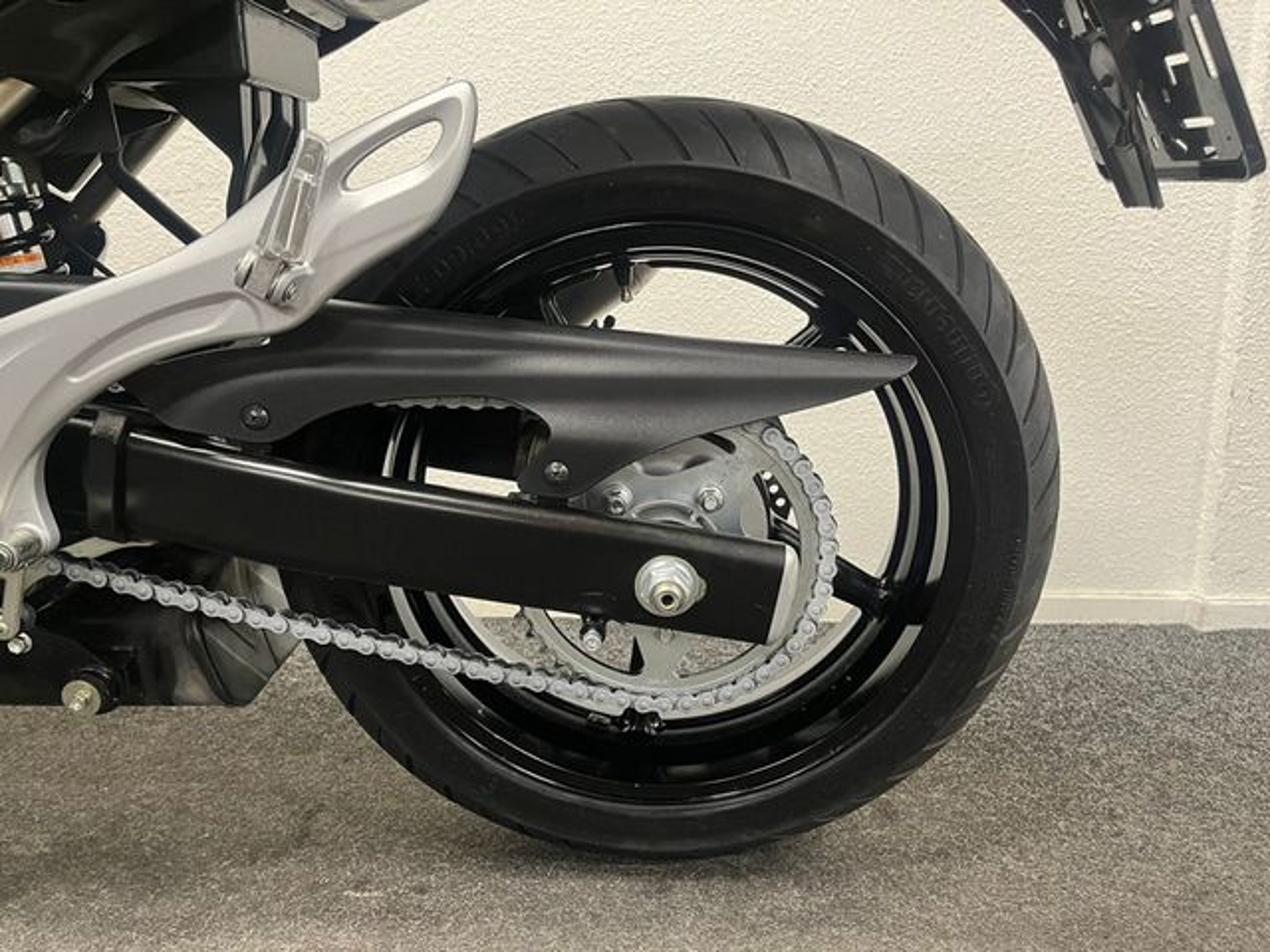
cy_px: 476
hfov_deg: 67.3
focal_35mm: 26
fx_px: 954
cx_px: 635
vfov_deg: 53.1
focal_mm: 5.1
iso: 250
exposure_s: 1/50
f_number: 1.6
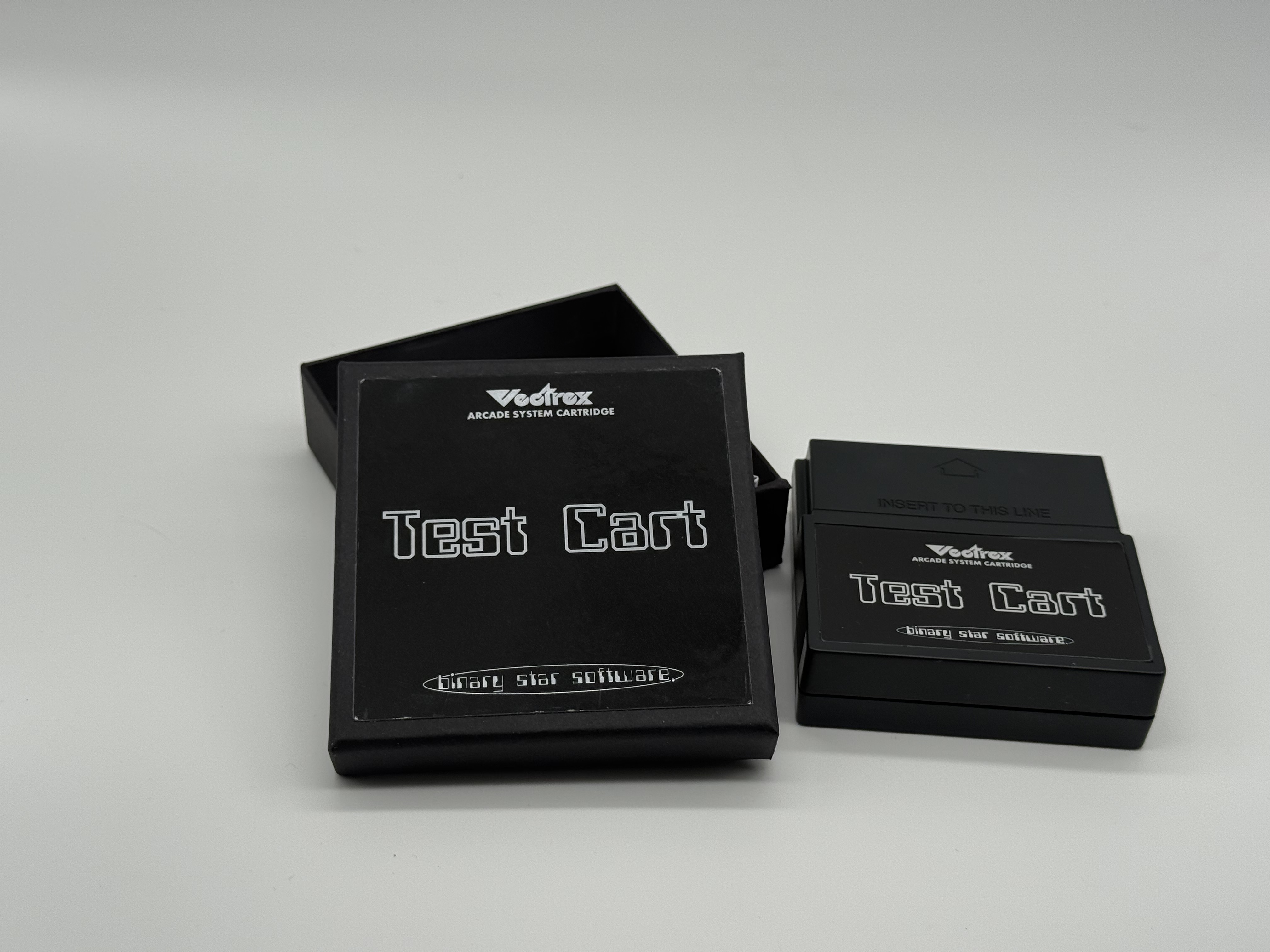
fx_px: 1761
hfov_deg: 39.7
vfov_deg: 30.3
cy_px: 476
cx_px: 635
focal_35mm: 48
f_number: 1.78
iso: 80
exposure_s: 1/1456
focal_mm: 6.76
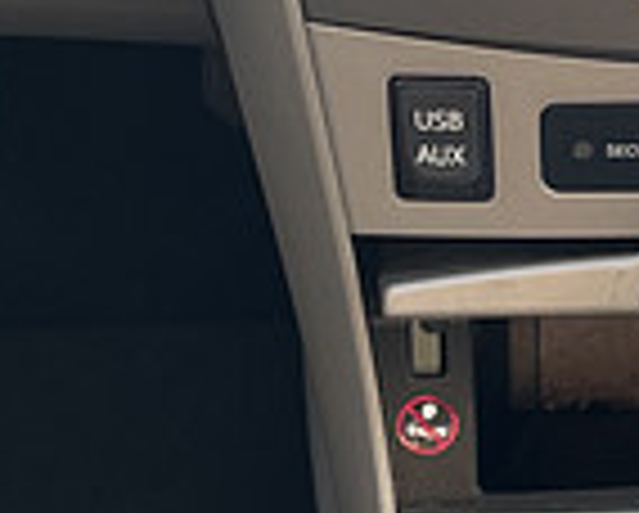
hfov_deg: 13.3
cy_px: 54
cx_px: 1098
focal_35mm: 132
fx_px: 2500
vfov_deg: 11.6
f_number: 1.6
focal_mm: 5.1
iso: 50
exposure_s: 1/121
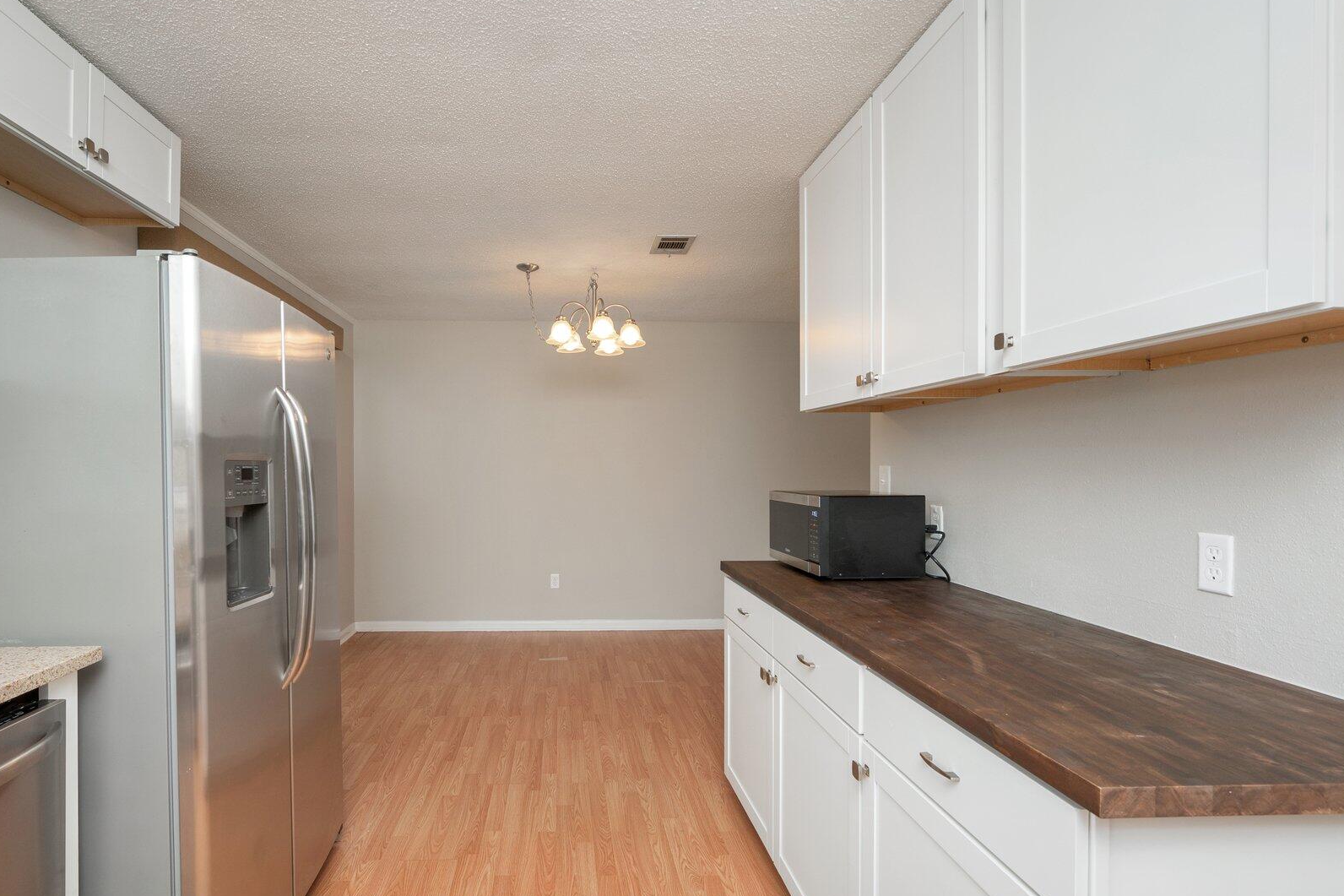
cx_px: 585
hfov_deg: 89.5
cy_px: 469
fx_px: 672
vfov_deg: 67.3
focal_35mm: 18
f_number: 7.1
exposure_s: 1/60
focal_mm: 14
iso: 500
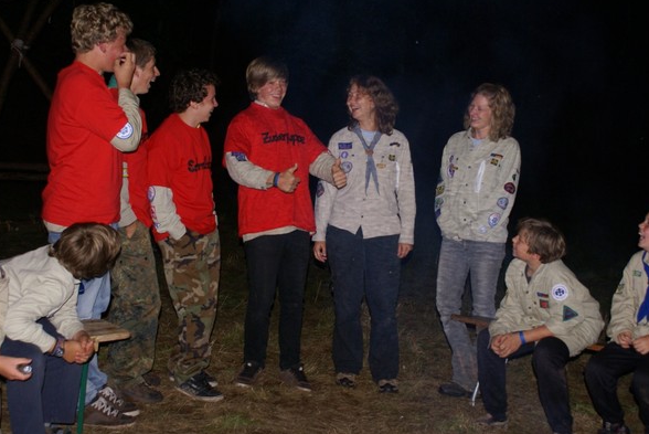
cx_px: 345
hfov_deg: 40.3
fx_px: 884
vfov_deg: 27.6
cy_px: 205
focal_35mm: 49
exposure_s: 1/60
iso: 400
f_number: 5
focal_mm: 30
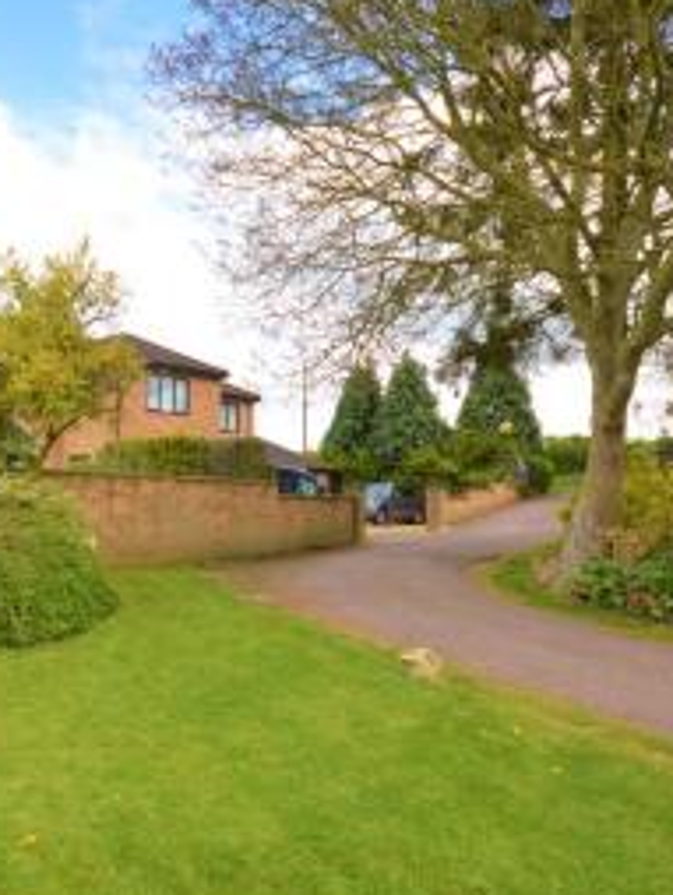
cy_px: 488
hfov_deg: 47.9
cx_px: 113
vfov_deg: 65.1
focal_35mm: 27
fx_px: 699
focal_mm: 10
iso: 100
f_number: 5.6
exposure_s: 1/200
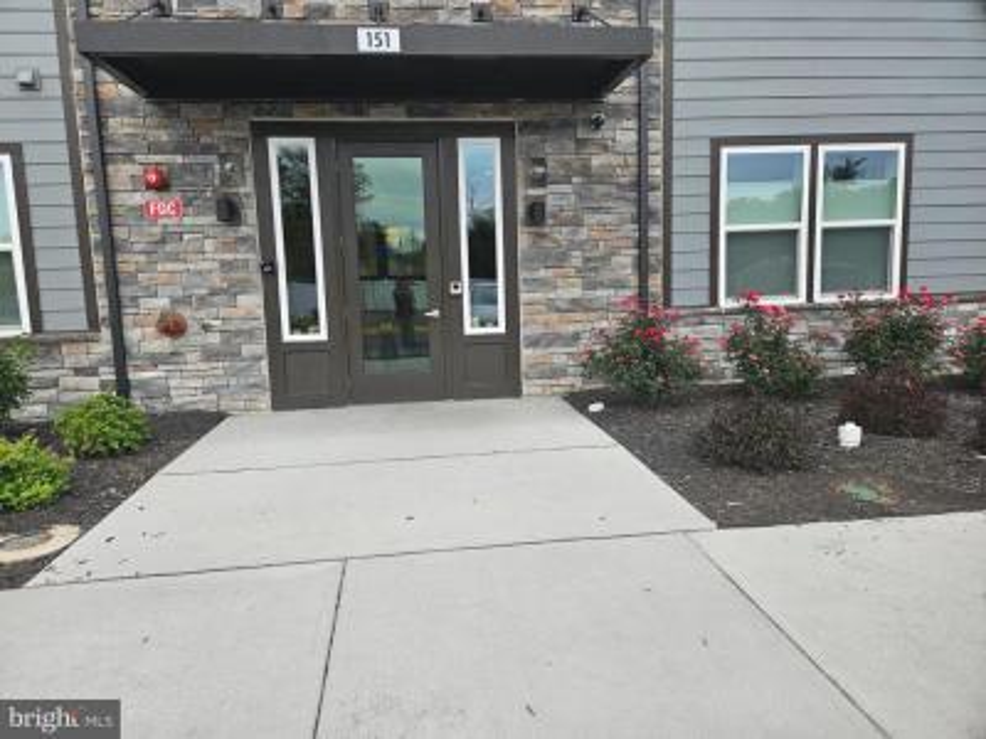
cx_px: 493
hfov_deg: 73.9
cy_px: 370
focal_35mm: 23
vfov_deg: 58.9
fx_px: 655
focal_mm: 5.4
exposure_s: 1/221
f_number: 1.8
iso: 25
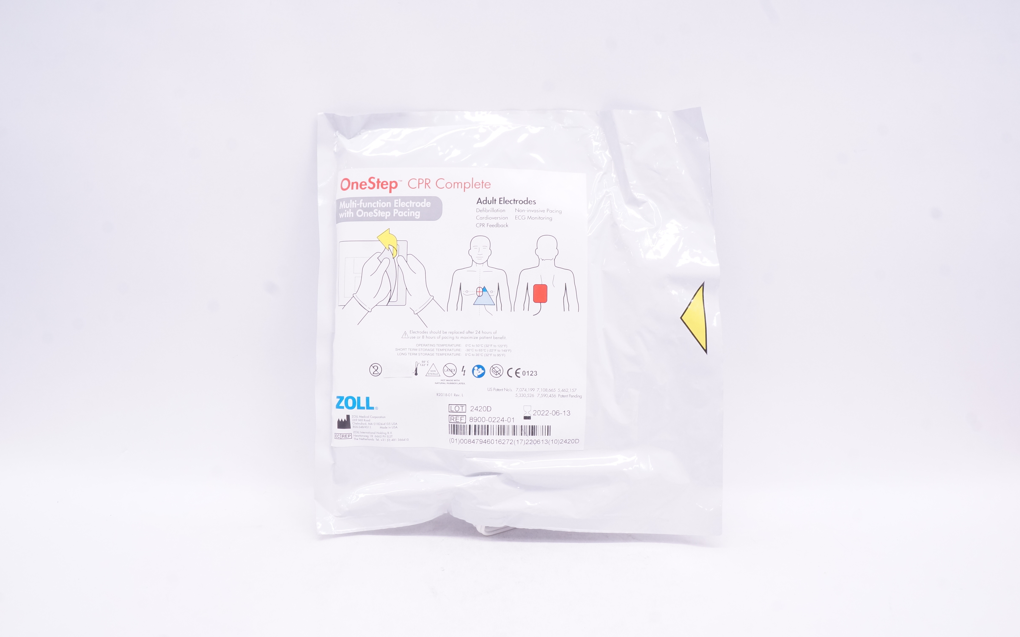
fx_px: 778
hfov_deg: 66.5
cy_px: 325
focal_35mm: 28
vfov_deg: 44.5
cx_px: 516
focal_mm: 18
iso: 800
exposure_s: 1/20
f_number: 13
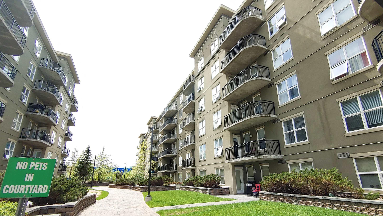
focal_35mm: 16
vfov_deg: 66.4
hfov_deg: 99.3
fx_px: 162
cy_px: 131
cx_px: 200
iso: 50
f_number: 2.4
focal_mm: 1.75
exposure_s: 1/270
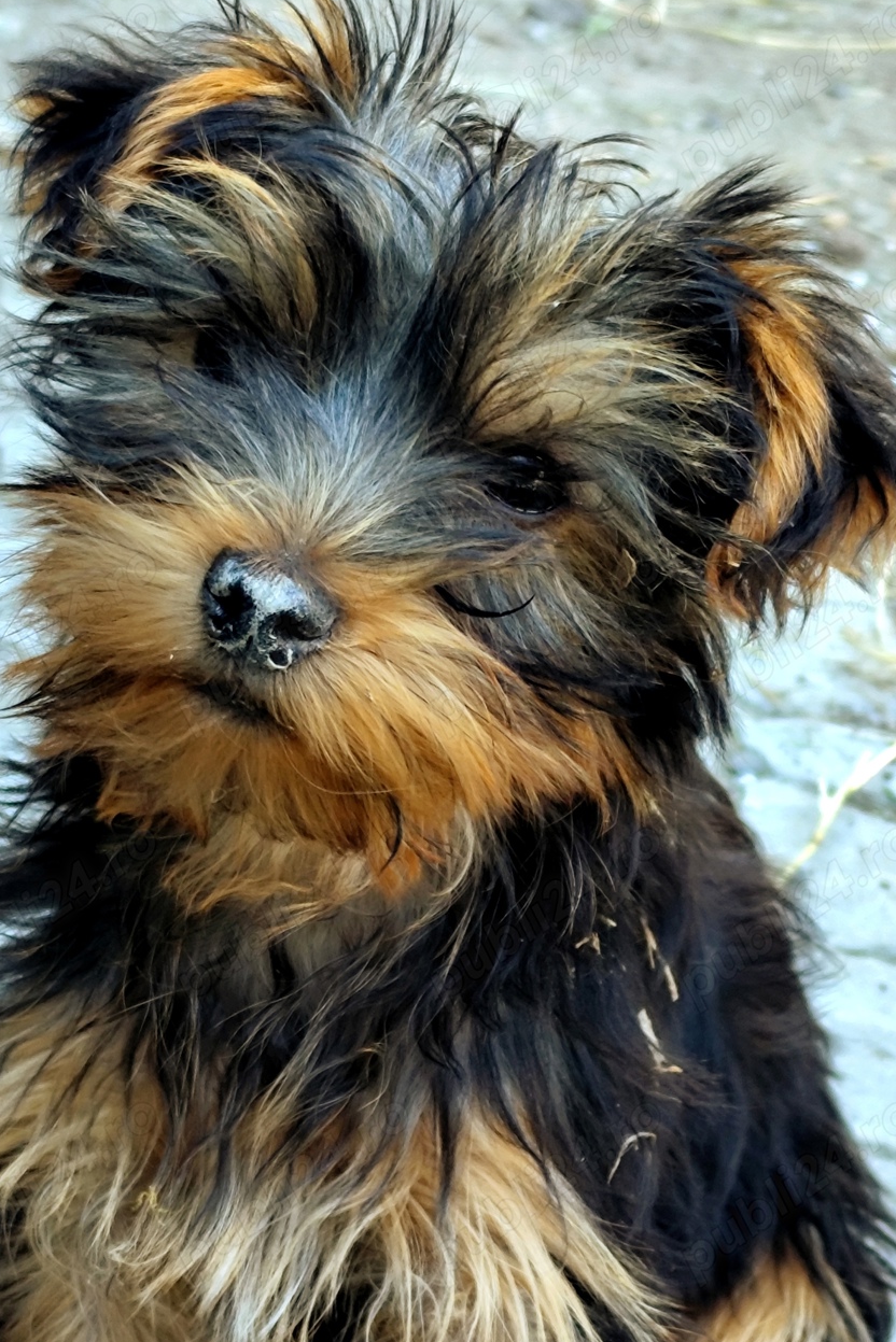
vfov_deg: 17.2
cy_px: 697
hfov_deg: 11.5
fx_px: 4440
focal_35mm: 119
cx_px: 418
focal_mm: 6.19
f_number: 1.65
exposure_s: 1/50
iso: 200
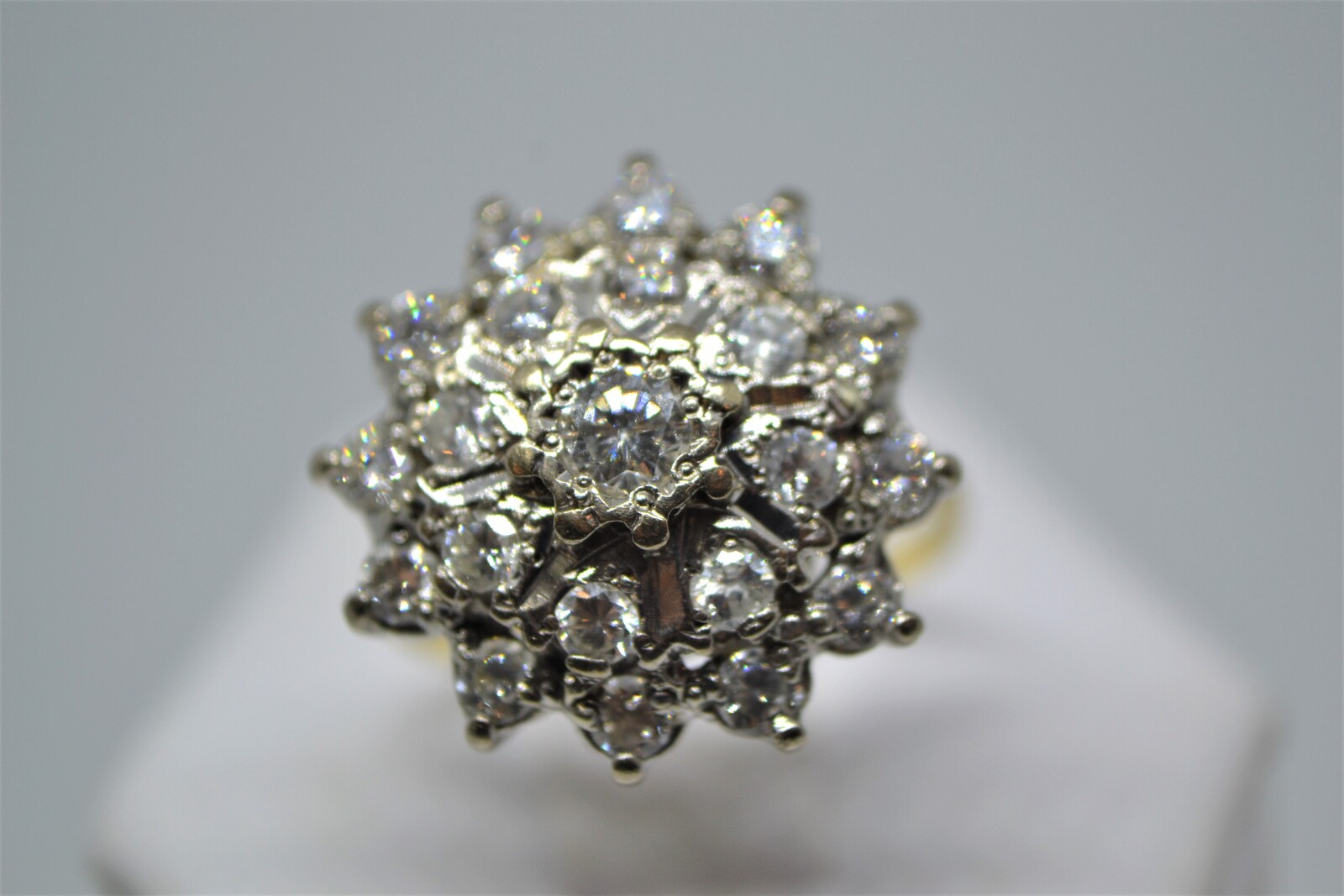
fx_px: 2800
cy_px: 448
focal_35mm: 75
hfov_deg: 27.0
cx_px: 672
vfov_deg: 18.2
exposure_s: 1/60
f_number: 5.6
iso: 400
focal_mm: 50
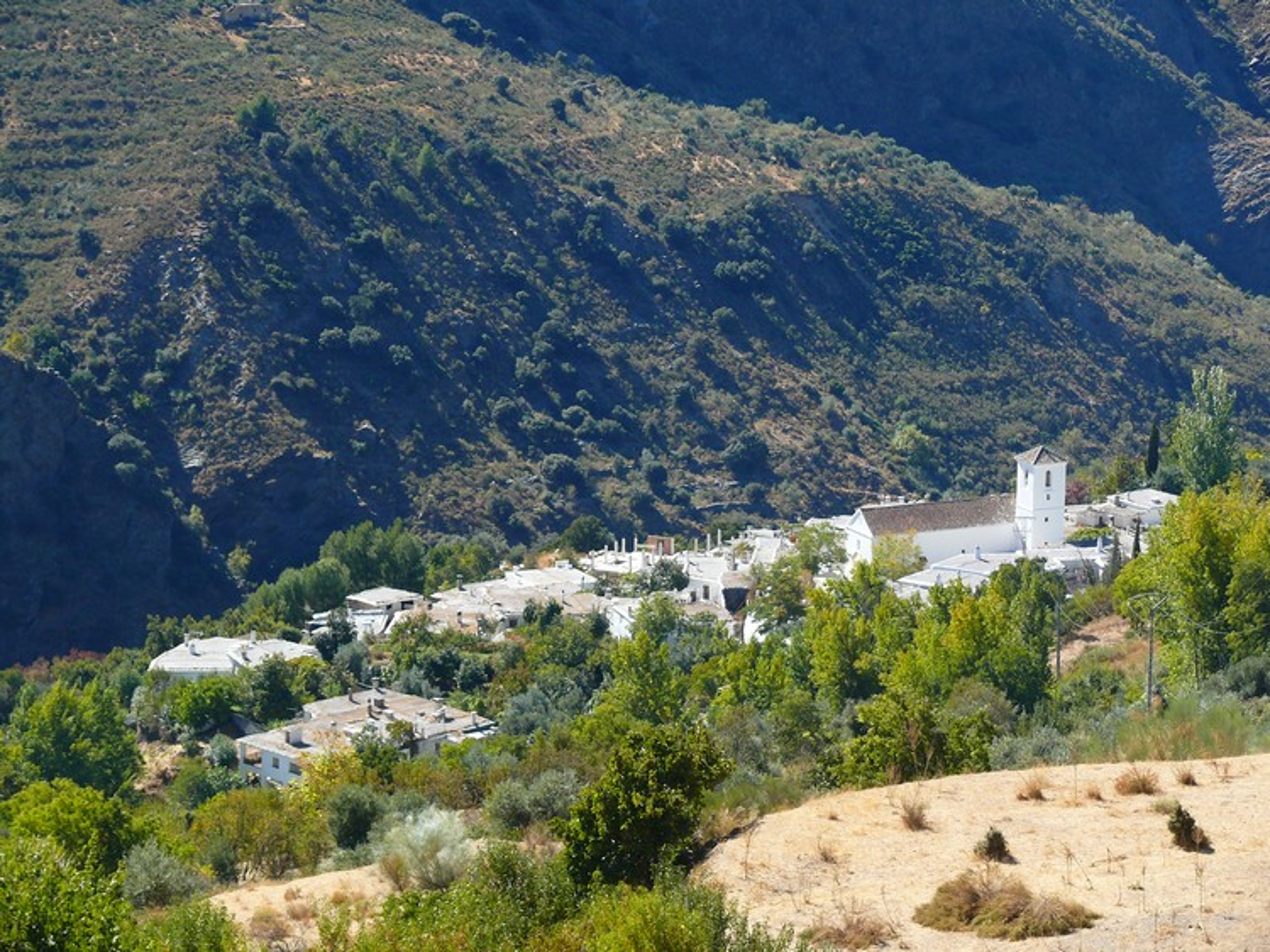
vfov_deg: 12.9
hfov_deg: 17.1
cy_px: 476
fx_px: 4218
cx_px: 635
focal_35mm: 115
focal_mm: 24.2
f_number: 4
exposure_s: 1/160
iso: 100
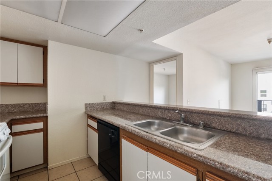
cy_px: 90
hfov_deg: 100.4
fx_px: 113
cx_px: 136
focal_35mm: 15
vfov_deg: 77.4
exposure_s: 1
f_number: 8
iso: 250
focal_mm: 10
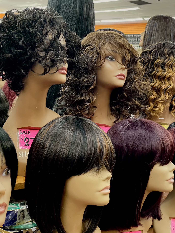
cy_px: 116
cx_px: 88
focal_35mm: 52
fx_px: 351
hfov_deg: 28.0
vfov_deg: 36.8
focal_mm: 6
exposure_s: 1/60
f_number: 2
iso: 400
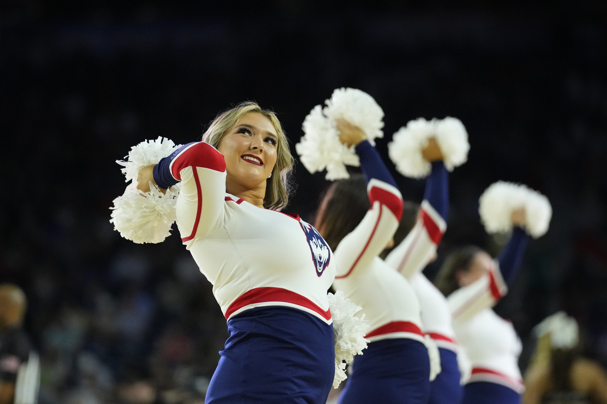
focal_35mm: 300
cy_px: 202
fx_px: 5058
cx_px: 304
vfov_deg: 4.6
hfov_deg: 6.9
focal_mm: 200
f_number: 2.8
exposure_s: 1/2000
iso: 4000
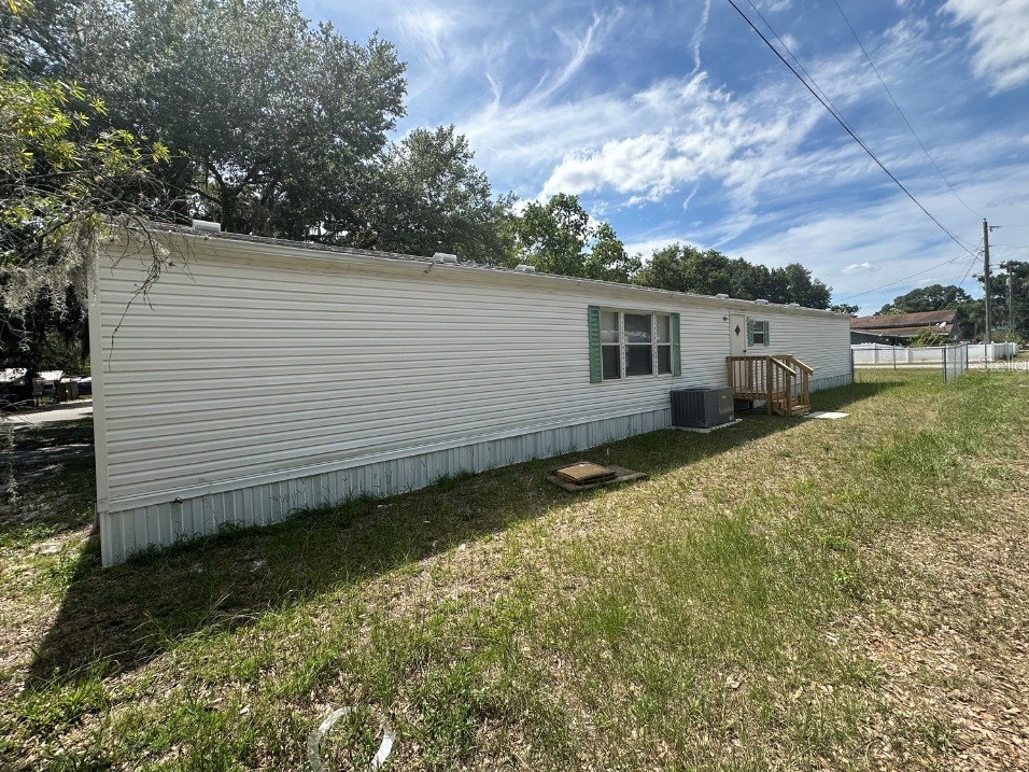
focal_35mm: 15
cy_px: 363
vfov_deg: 81.7
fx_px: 446
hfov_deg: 98.2
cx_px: 527
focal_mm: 2.22
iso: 40
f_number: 2.2
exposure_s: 1/1575
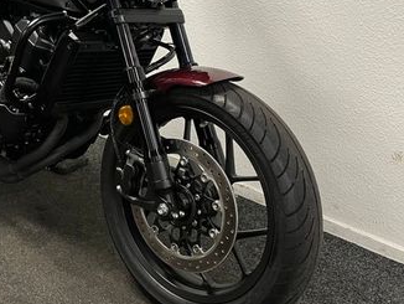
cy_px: 65
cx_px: 67
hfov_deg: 35.9
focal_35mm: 51
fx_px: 596
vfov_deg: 28.1
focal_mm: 5.1
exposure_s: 1/50
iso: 100
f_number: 1.6
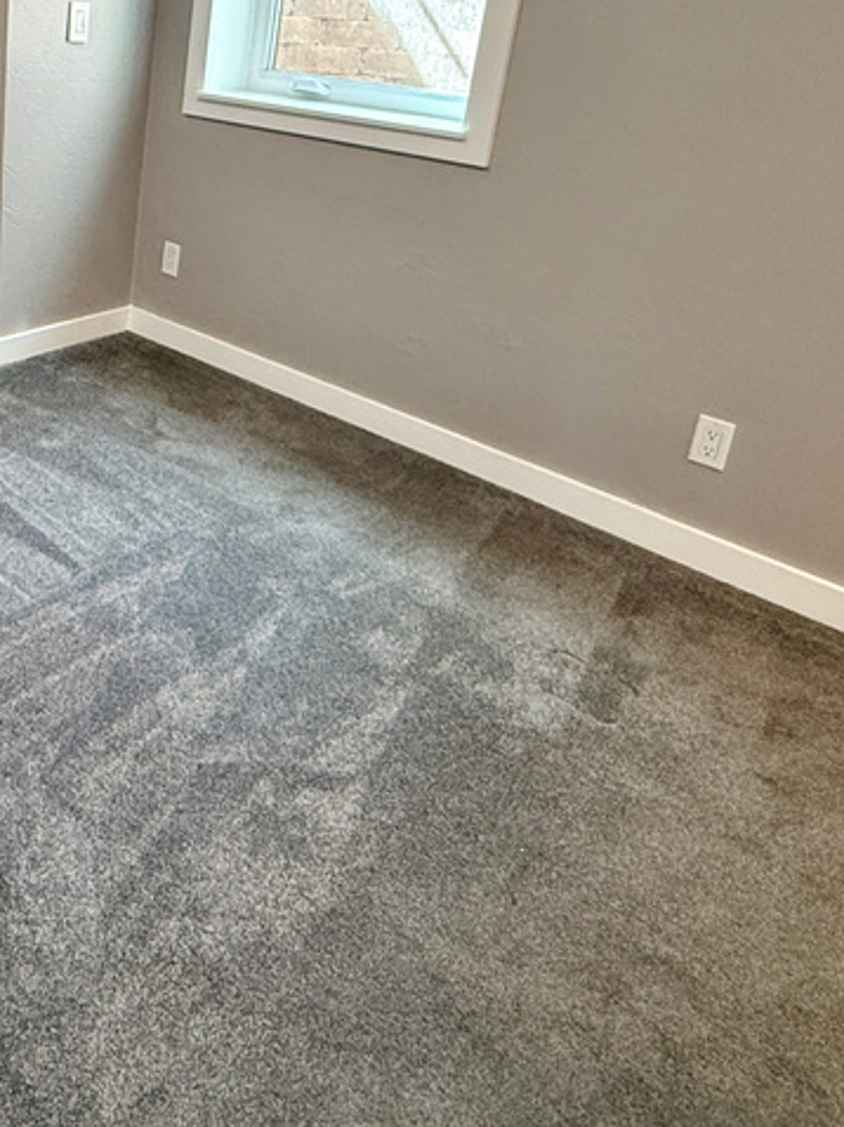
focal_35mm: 30
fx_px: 976
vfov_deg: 56.8
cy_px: 271
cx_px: 73
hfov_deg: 42.6
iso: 320
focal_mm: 2.22
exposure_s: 1/120
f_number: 2.2
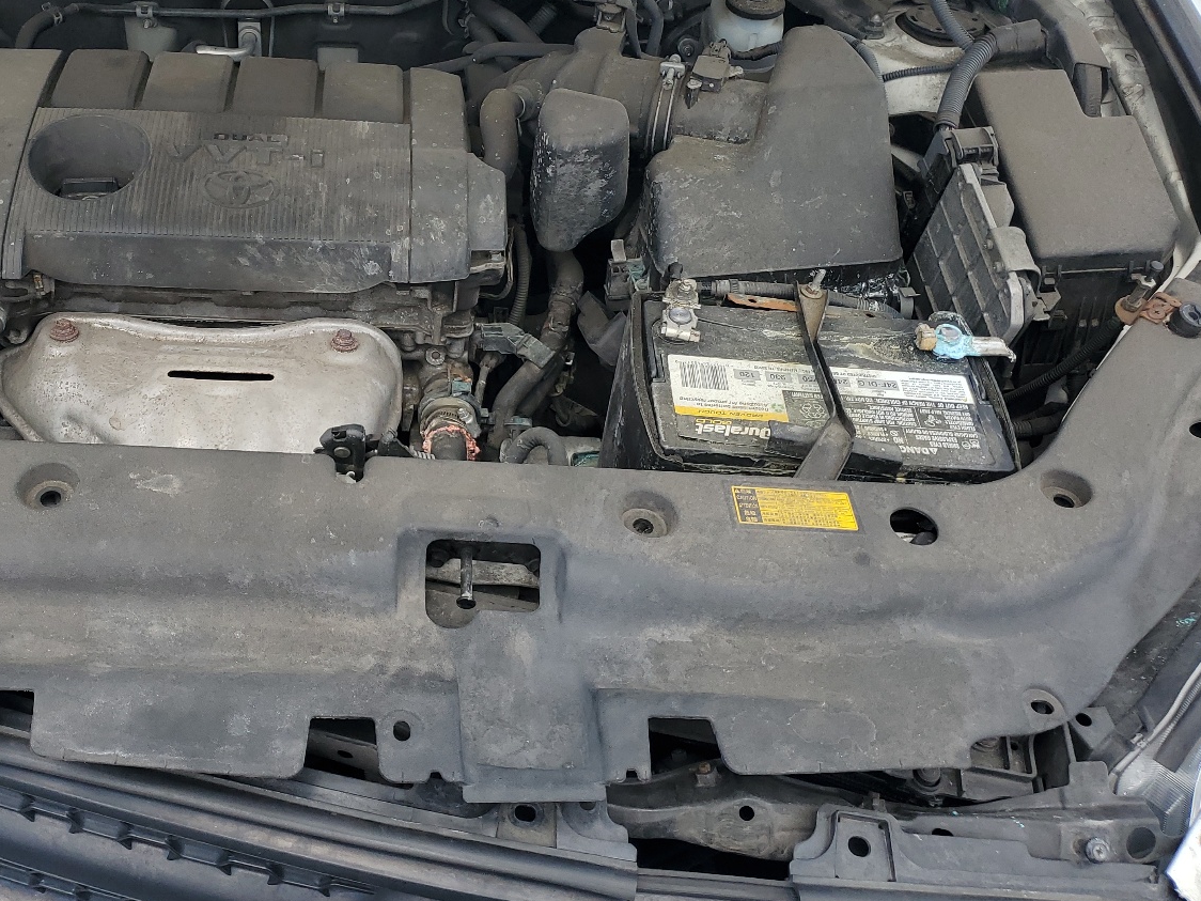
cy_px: 308
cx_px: 391
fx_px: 1284
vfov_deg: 38.3
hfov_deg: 49.2
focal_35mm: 37
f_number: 1.5
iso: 50
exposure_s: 1/2000
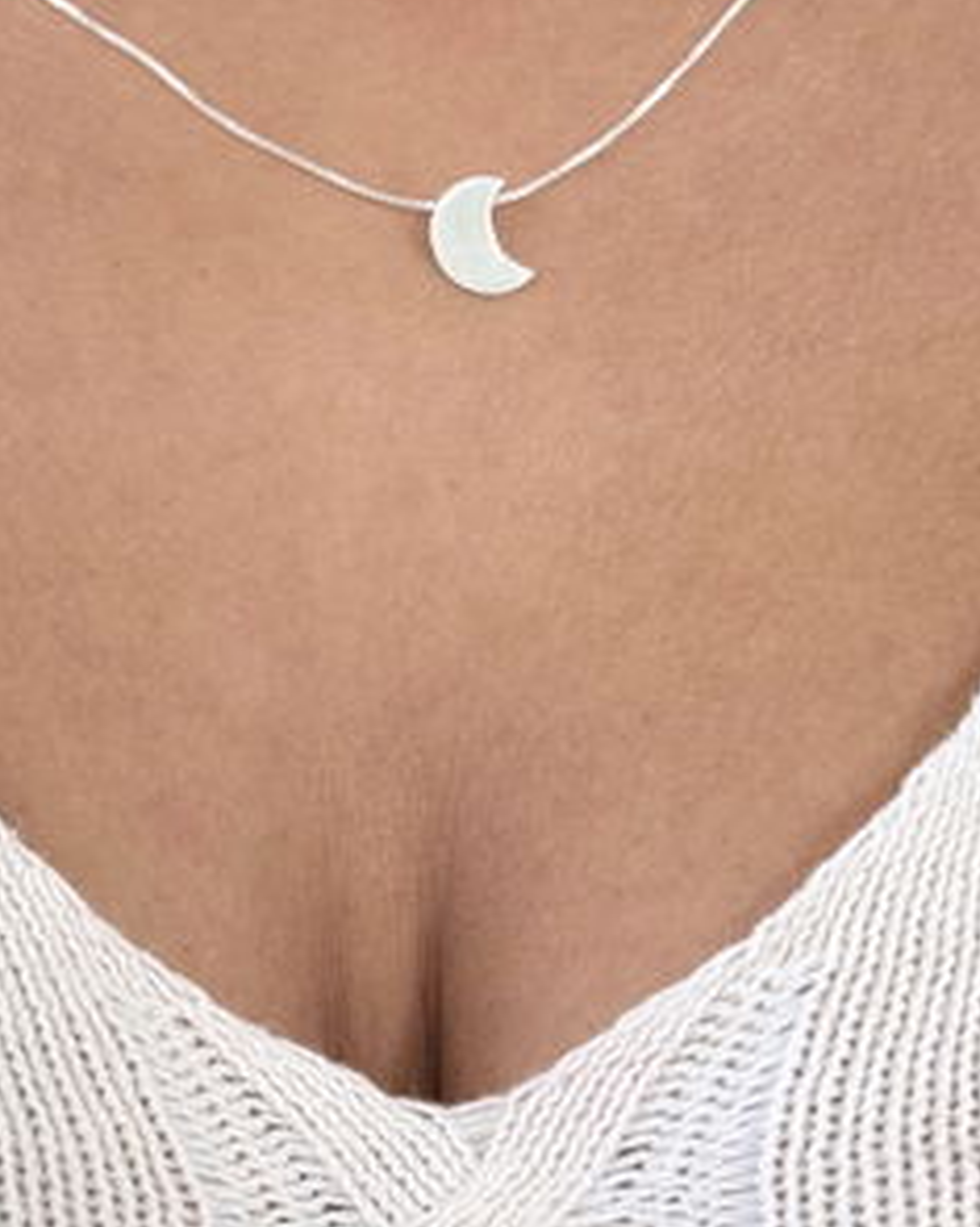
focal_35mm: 85
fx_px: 3083
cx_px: 421
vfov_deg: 22.3
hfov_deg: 18.1
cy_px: 344
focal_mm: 6.76
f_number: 1.78
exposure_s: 1/60
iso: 125
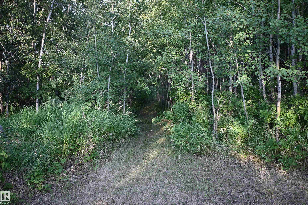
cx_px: 154
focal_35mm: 31
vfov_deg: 42.6
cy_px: 102
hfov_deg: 60.7
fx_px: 263
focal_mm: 20.5
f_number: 4.8
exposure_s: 1/250
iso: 360
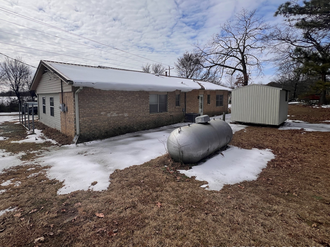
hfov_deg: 93.7
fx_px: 153
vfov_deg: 77.7
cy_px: 107
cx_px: 138
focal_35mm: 16
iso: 32
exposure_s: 1/3125
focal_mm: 1.57
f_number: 1.8
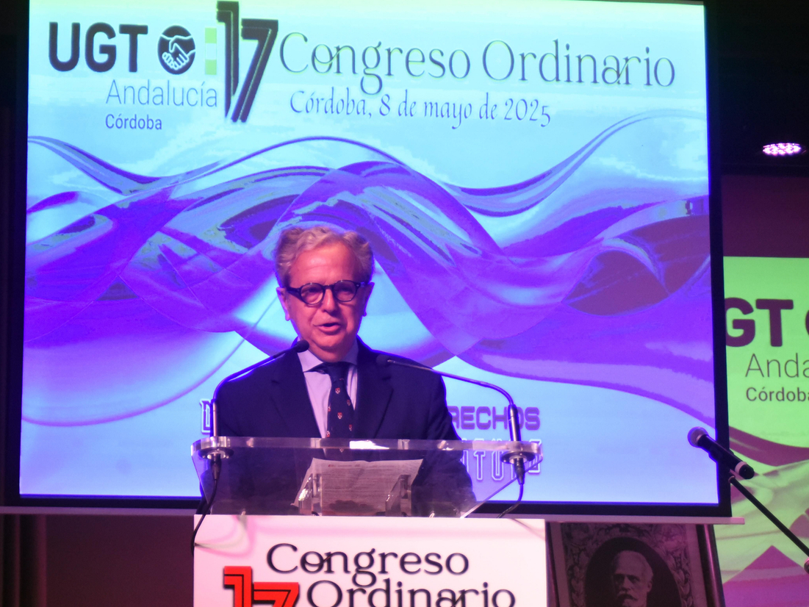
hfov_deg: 18.0
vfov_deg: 13.6
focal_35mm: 109
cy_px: 303
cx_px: 333
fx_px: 2548
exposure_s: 1/800
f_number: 5.6
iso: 6400
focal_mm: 78
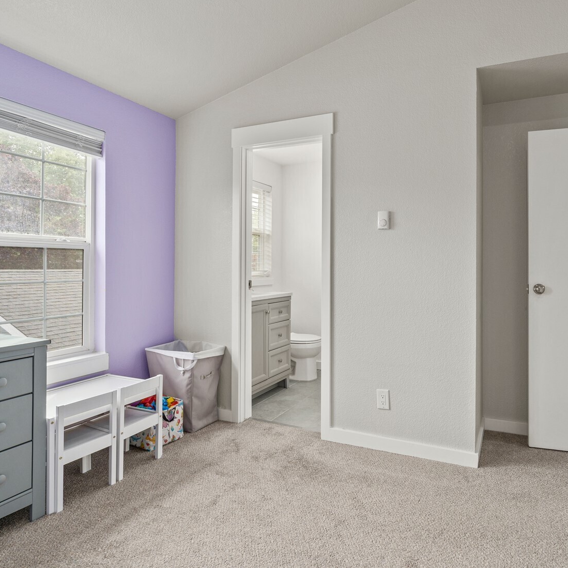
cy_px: 279
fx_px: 390
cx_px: 347
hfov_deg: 71.2
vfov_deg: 72.1
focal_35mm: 21
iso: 320
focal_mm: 16
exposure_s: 1/13
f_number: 9
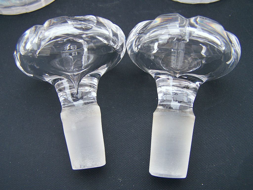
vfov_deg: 37.8
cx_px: 126
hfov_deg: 49.0
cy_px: 95
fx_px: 278
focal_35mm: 38
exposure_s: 1/40
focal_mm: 6.3
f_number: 2.8
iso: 80
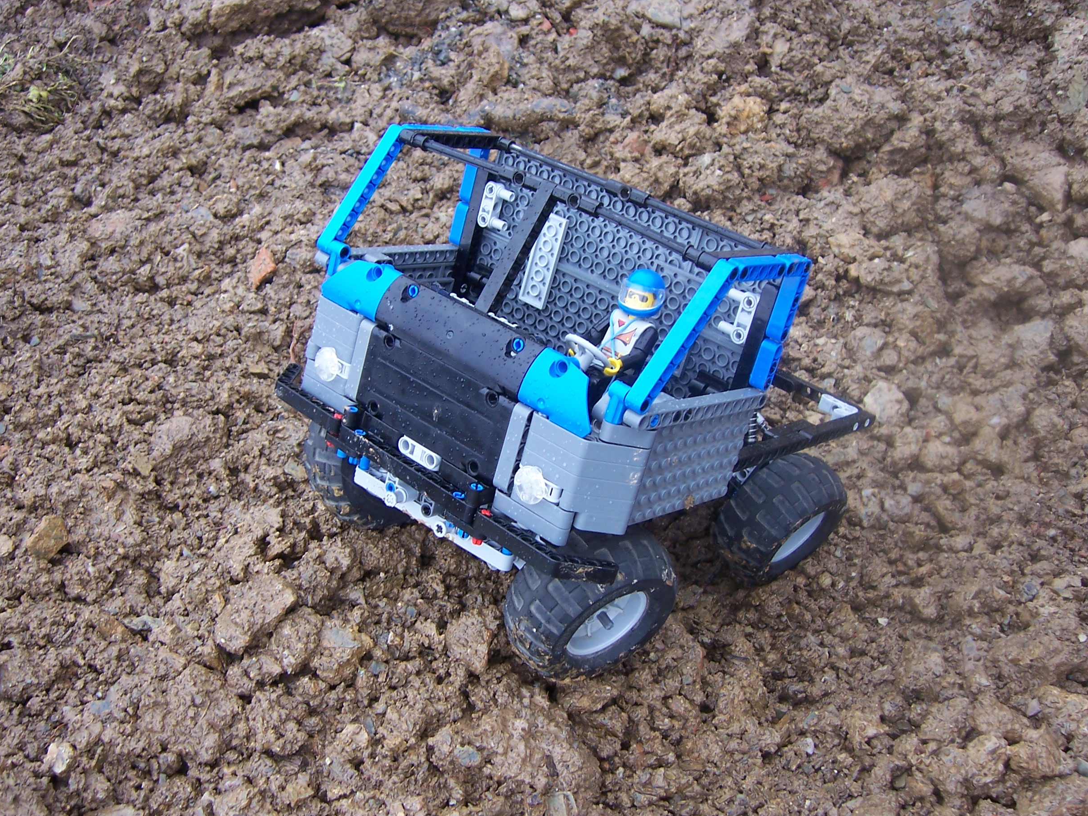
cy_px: 415
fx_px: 1194
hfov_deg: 49.0
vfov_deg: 37.7
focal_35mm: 38
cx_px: 514
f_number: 3
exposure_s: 1/45
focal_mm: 6
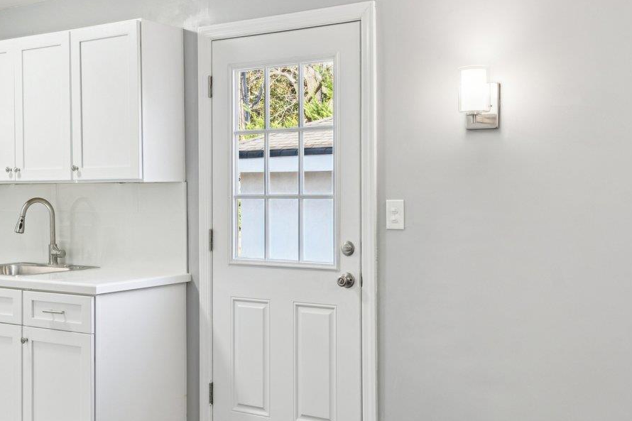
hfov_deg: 42.7
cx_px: 278
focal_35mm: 46
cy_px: 197
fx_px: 807
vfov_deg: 29.2
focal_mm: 20
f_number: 8
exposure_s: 1/6
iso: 125
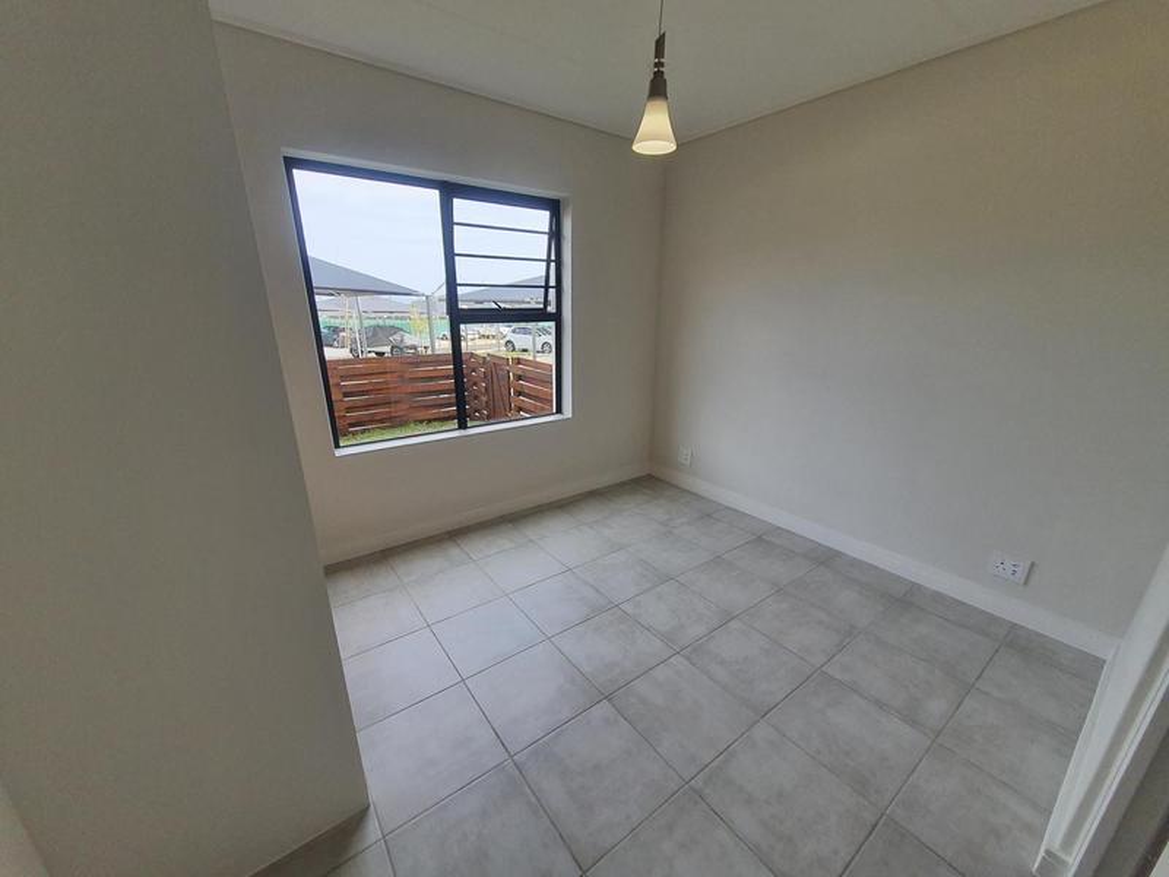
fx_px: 439
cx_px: 584
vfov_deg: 89.9
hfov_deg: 106.2
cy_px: 438
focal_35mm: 13
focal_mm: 1.74
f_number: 2.2
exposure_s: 1/190
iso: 50
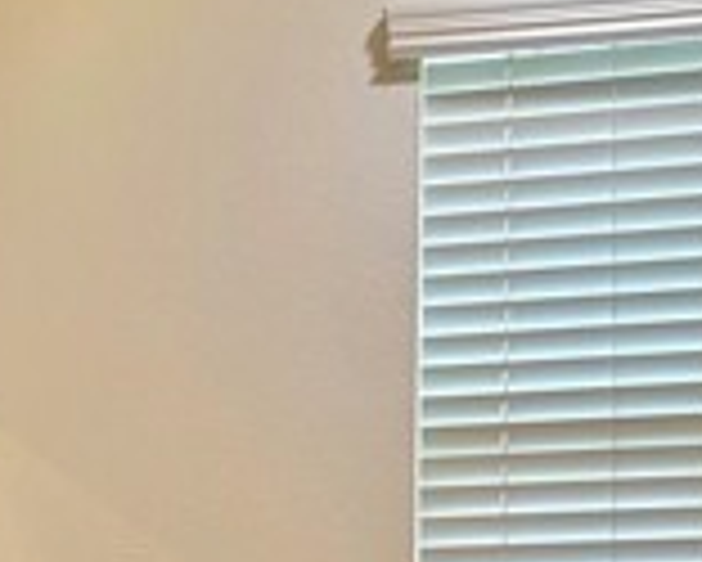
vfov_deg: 21.7
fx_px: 1164
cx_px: 220
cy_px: 890
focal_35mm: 56
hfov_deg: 33.2
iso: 125
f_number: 2.2
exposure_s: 1/120
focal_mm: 2.22
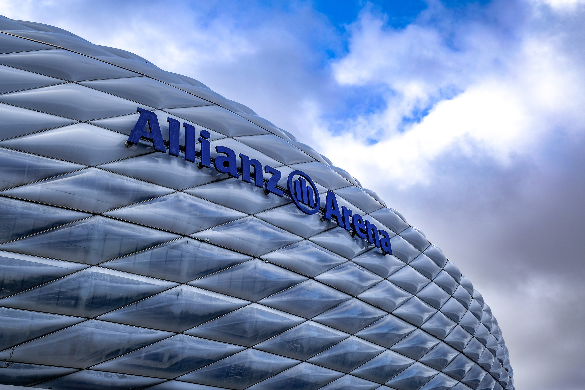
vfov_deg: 31.9
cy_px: 195
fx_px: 682
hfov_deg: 46.4
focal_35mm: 42
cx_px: 292
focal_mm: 27.7
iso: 200
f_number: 6.4
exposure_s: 1/350
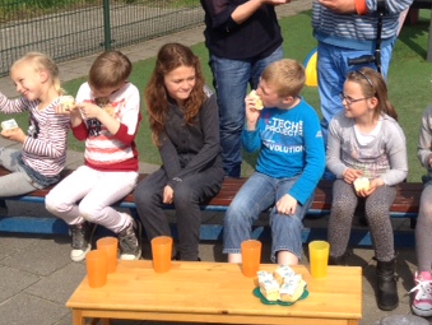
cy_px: 40
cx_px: 322
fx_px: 825
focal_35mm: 66
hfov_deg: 28.9
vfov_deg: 21.8
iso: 50
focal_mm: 4.28
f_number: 2.4
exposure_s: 1/1534
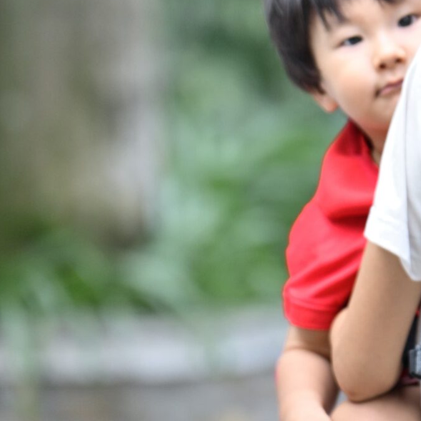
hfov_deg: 3.6
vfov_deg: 3.6
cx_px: 434
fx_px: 6673
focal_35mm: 485
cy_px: 14
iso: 450
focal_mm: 150
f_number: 2.8
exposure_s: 1/320
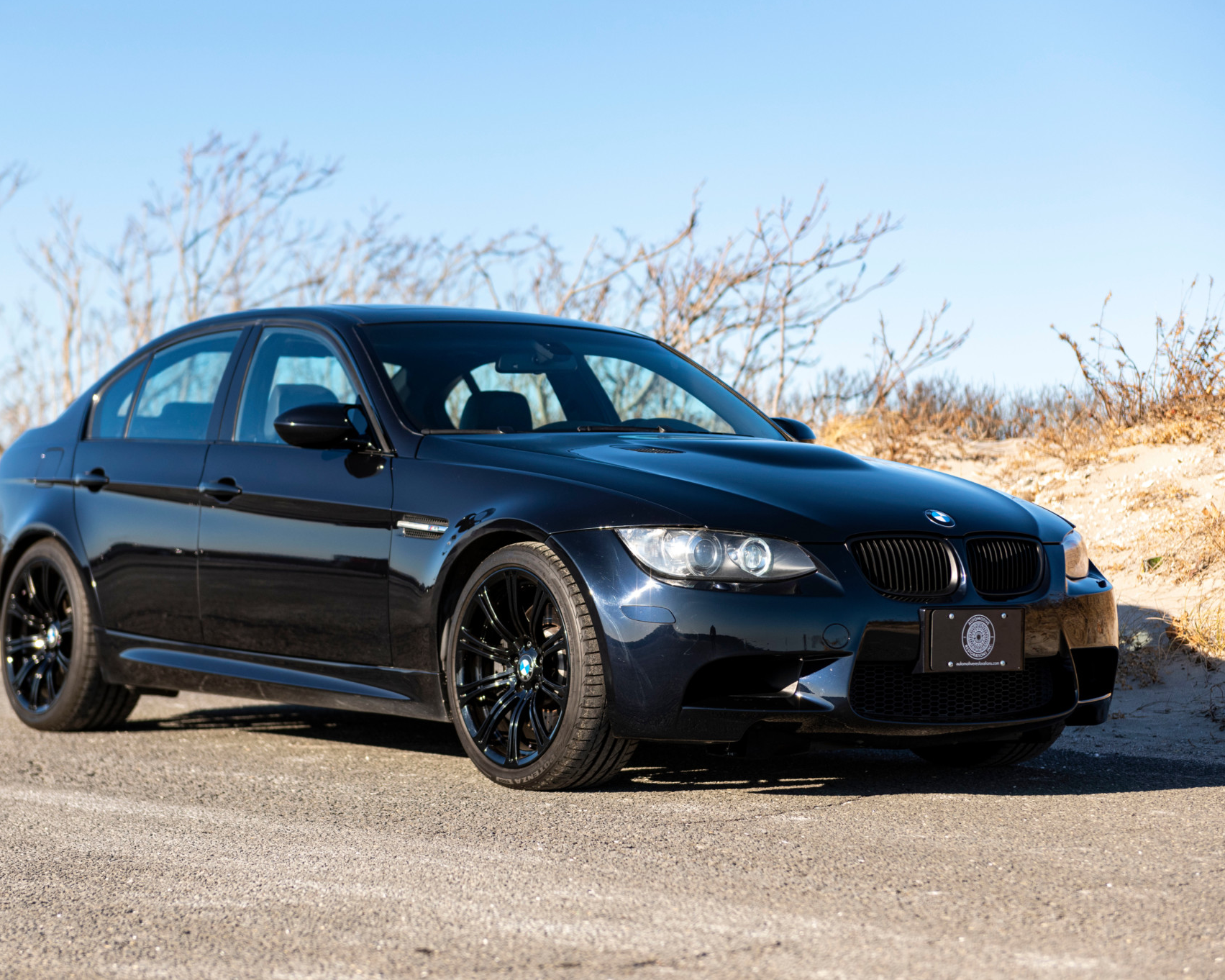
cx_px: 560
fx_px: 2864
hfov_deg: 24.1
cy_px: 490
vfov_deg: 19.4
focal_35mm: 79
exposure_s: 1/2500
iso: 320
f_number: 3.5
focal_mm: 70
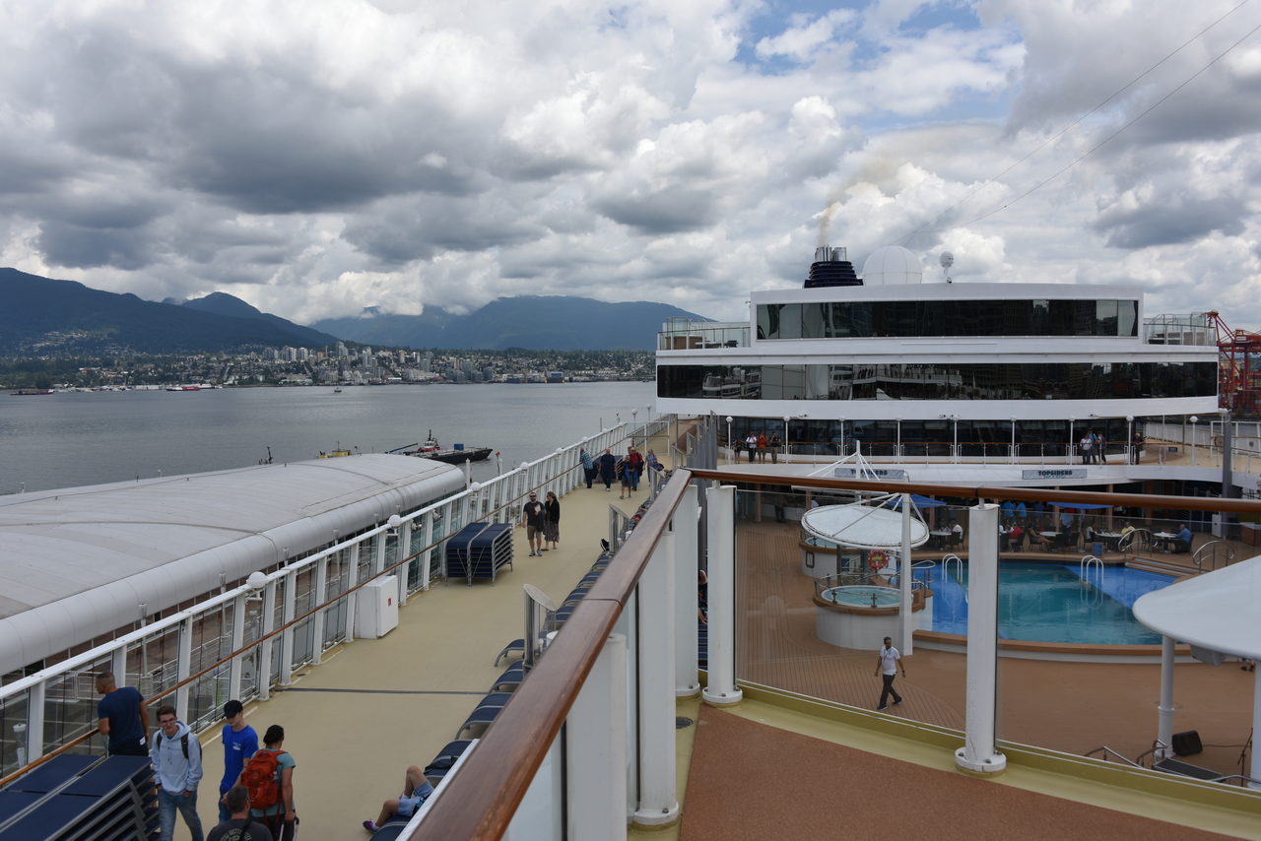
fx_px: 981
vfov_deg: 46.4
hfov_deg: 65.5
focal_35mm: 28
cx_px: 630
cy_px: 420
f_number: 9
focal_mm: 28
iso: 100
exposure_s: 1/320
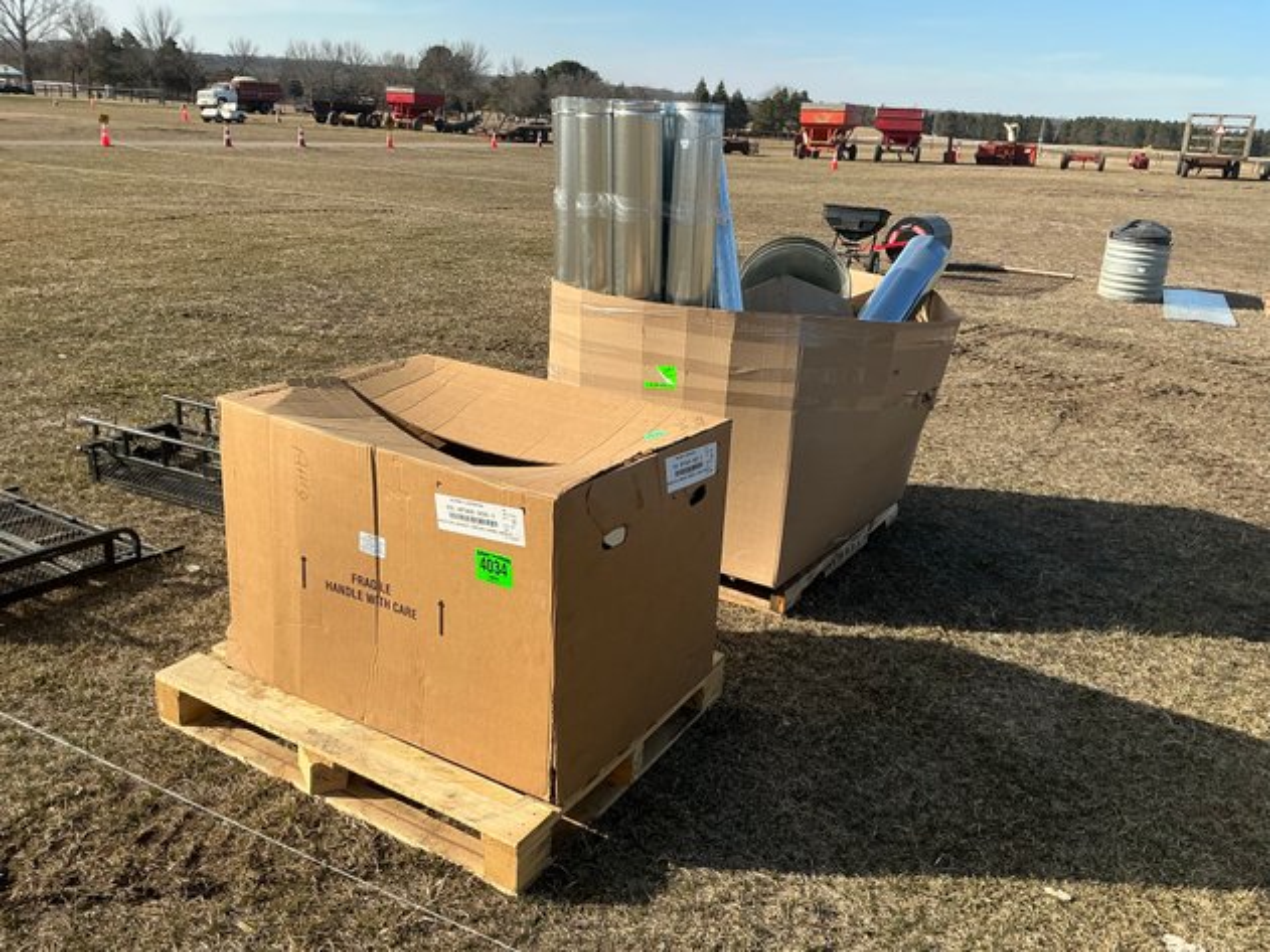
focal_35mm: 28
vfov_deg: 49.7
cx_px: 635
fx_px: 1027
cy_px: 476
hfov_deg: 63.5
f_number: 1.8
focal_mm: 3
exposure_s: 1/1490
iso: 25
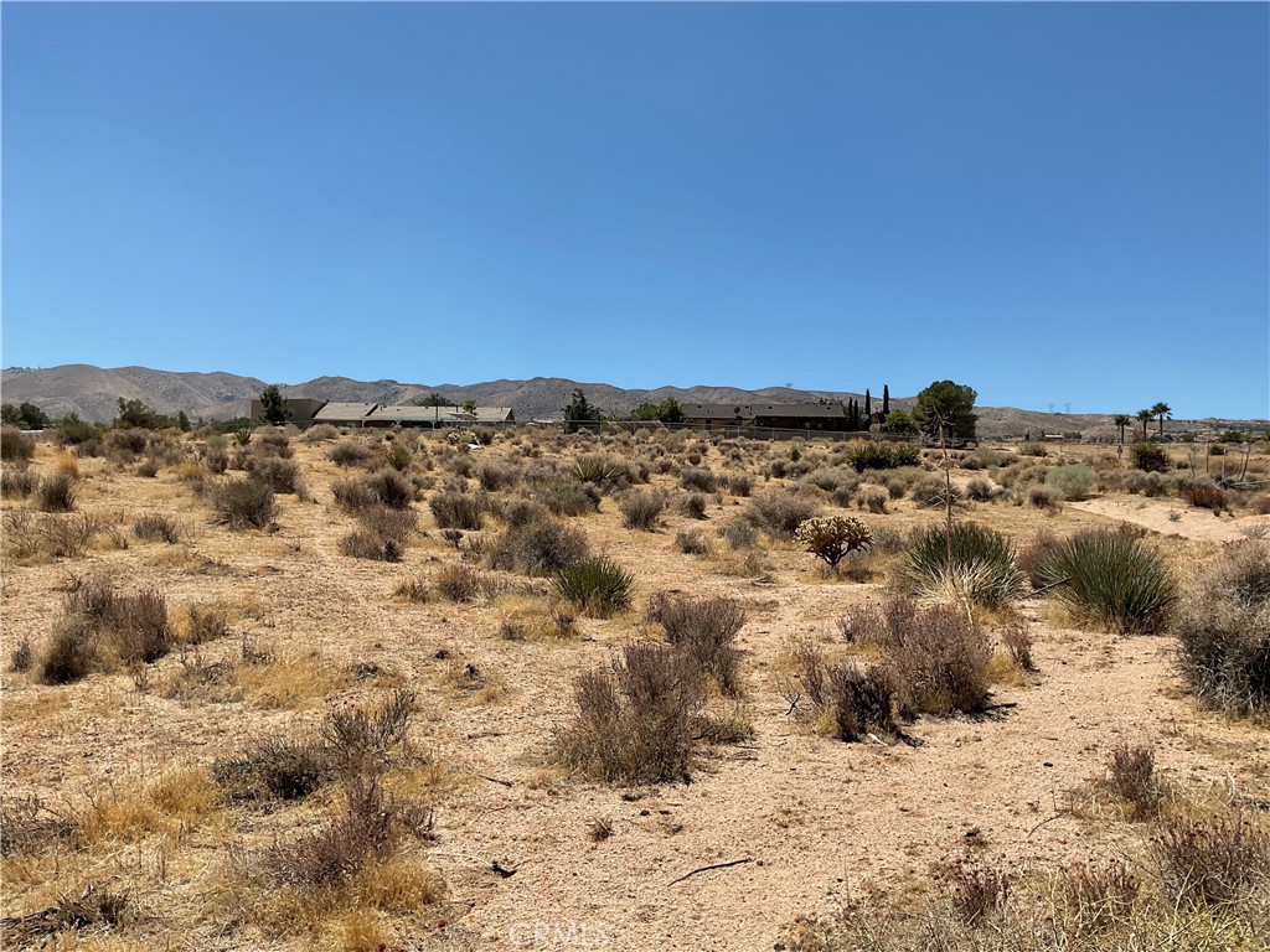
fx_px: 1064
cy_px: 476
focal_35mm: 29
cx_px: 635
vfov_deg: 48.2
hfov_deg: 61.7
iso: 16
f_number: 1.8
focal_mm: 3
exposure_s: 1/2959
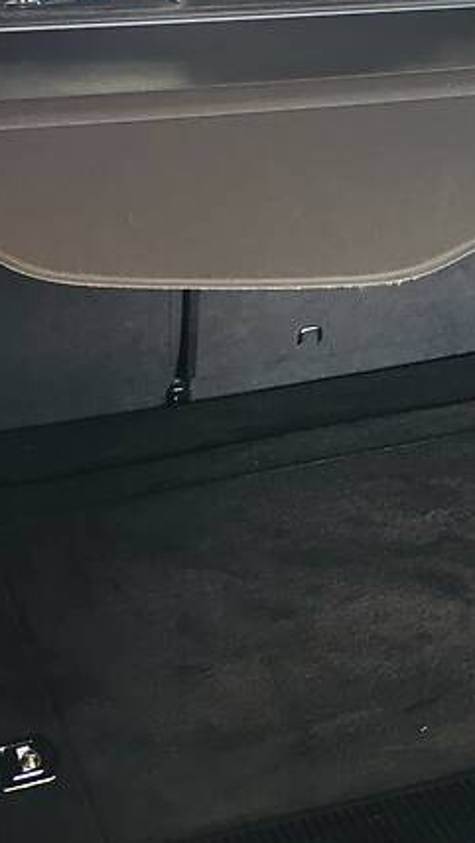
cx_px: 400
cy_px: 388
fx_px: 1320
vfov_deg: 35.4
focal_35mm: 59
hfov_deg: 20.1
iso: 32
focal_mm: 4.2
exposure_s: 1/33
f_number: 2.2
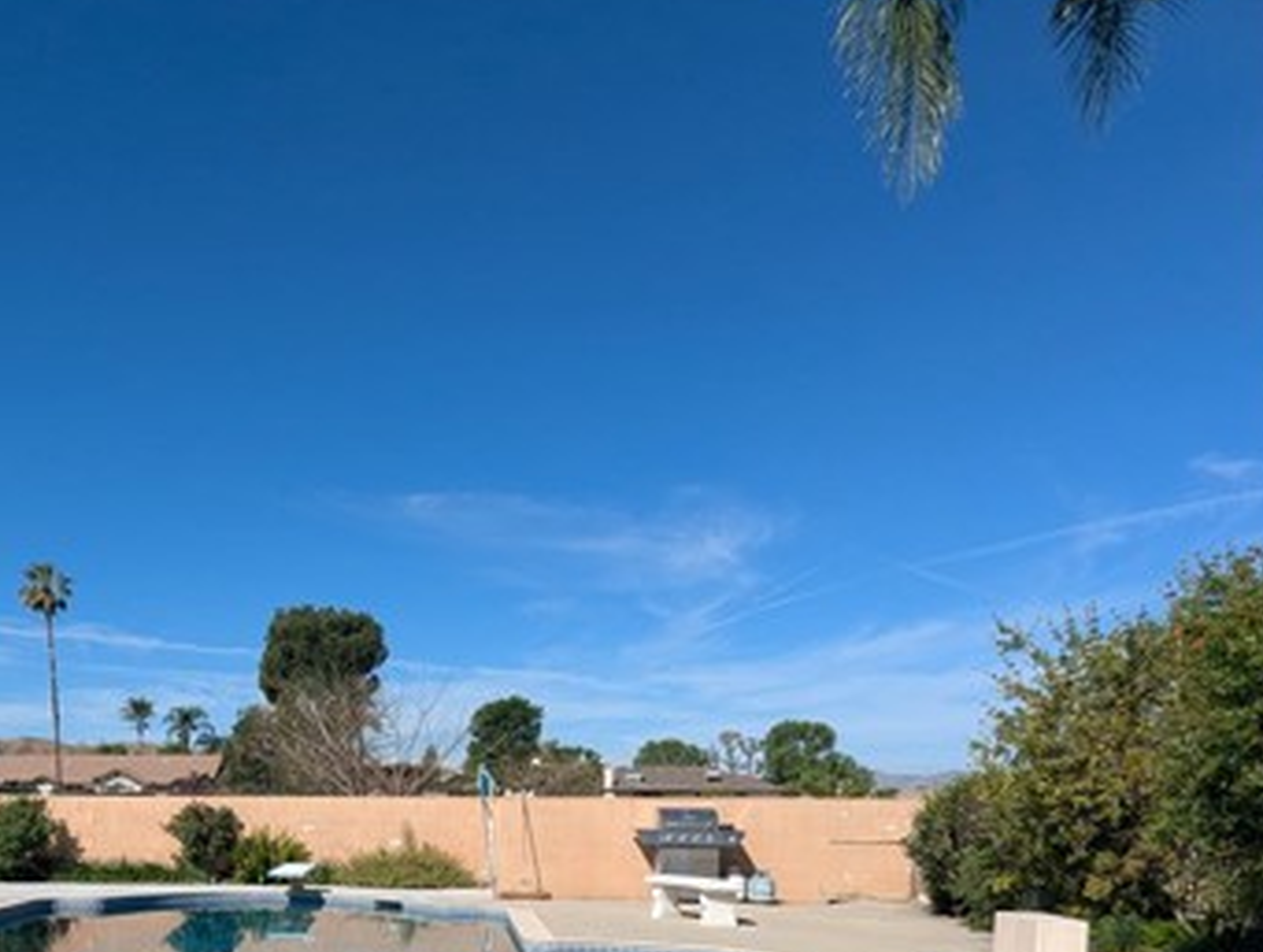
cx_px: 285
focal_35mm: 30
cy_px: 835
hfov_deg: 56.3
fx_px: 1097
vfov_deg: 43.4
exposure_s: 1/2632
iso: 52
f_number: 2.2
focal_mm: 2.35
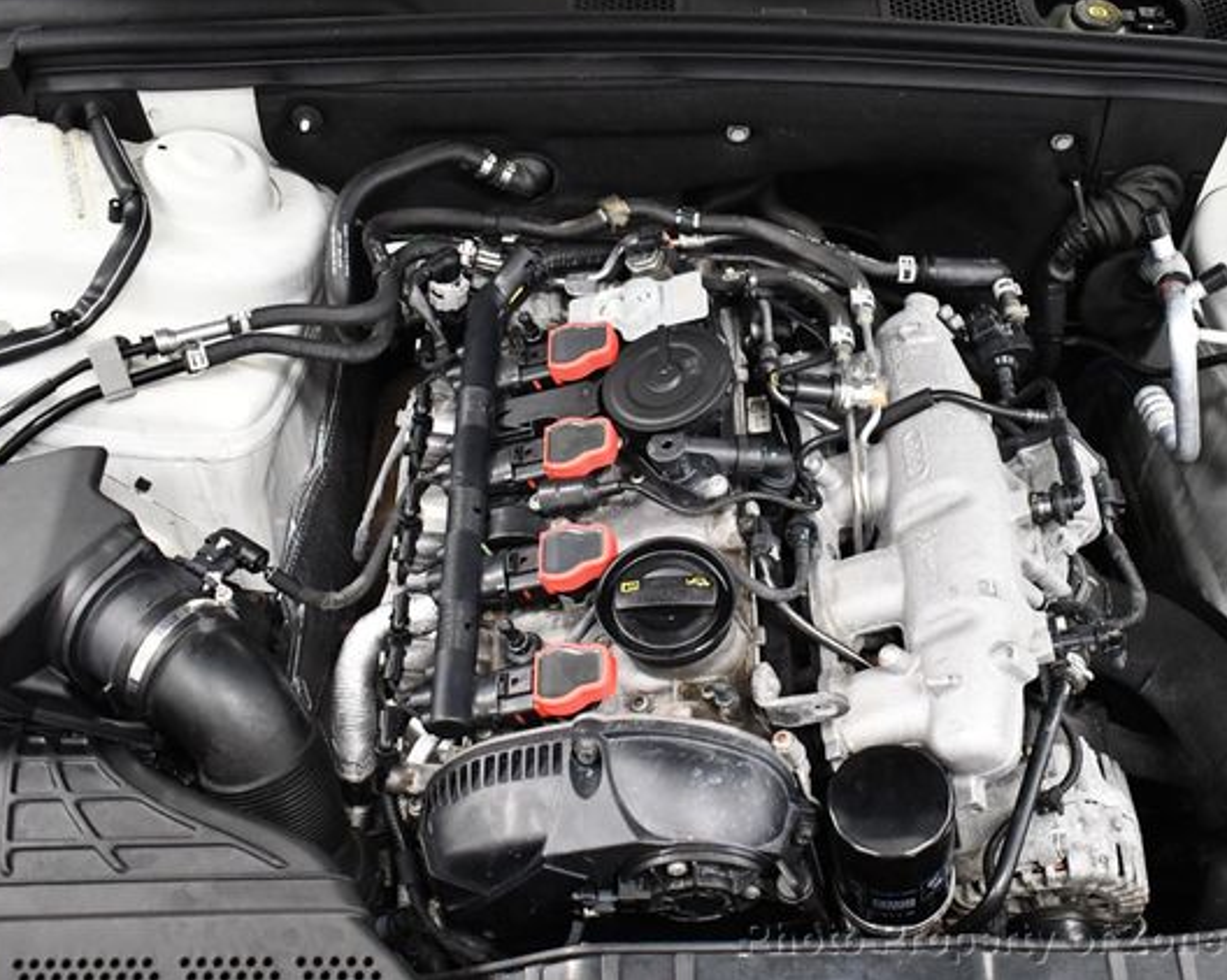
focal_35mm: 41
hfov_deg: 44.6
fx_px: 1488
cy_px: 485
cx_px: 713
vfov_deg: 36.5
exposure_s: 1/125
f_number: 3.5
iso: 3200
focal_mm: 18
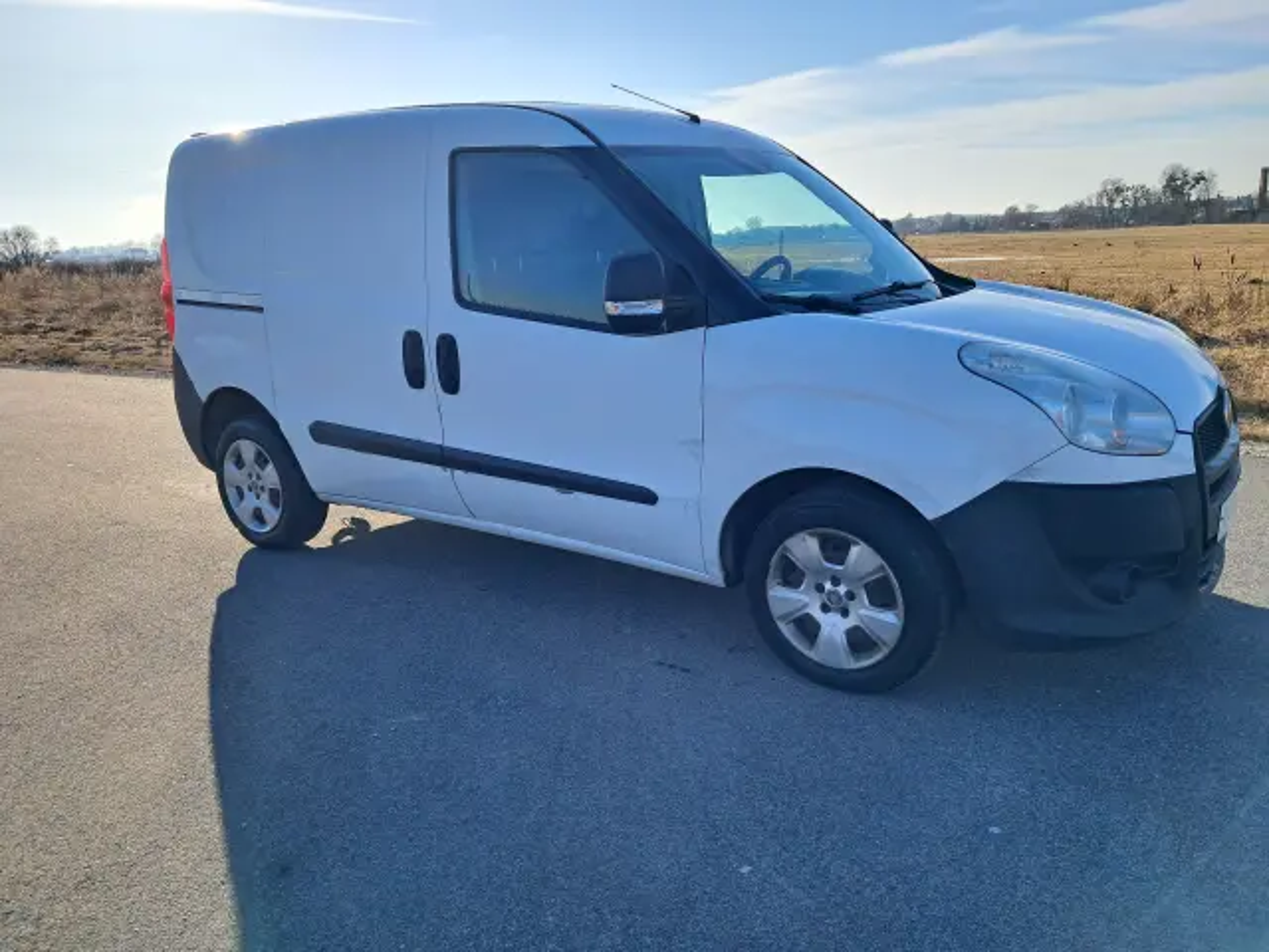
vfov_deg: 51.4
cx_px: 634
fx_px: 990
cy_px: 476
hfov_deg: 65.3
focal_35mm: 27
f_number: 1.8
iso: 50
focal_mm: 4
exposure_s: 1/581
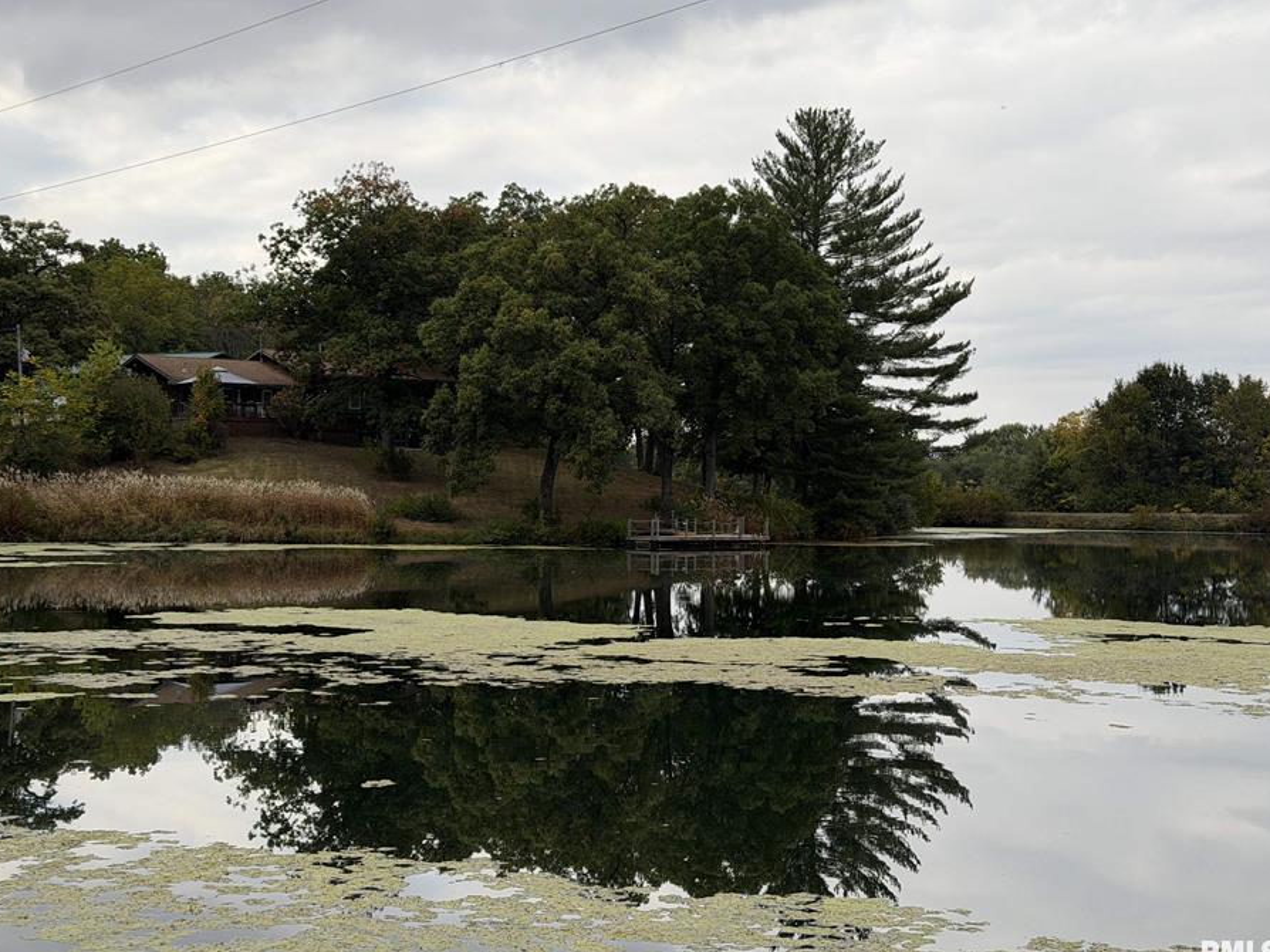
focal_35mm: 55
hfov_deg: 34.9
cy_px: 431
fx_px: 2017
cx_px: 581
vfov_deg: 26.5
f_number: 1.78
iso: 64
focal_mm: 6.76
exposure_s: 1/2415
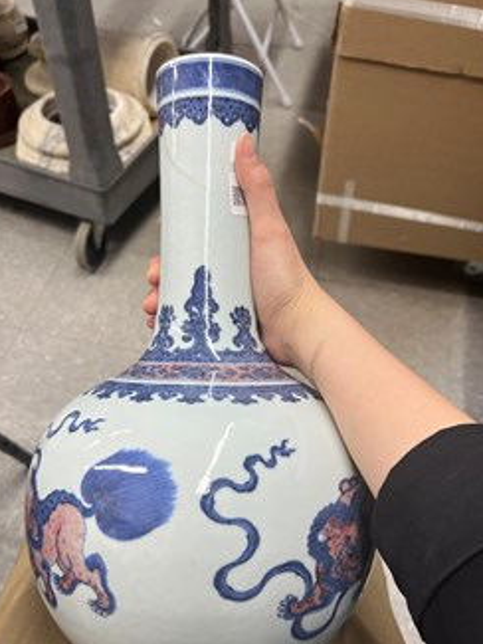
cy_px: 343
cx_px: 216
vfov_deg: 56.8
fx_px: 595
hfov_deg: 44.1
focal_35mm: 32
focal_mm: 5.7
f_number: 1.5
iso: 100
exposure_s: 1/120
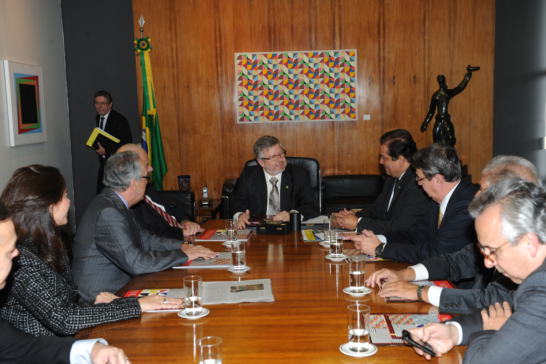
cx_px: 278
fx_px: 682
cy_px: 181
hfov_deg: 43.6
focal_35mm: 45
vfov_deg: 29.9
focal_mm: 44
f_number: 5.6
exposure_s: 1/80
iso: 640
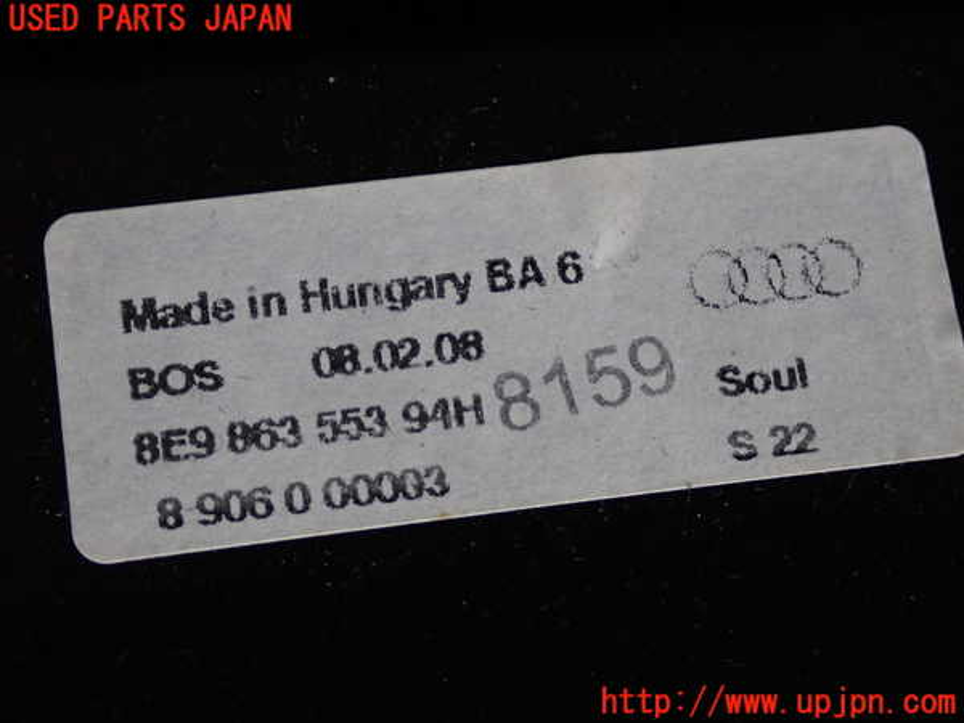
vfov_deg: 21.9
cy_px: 362
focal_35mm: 67
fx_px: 1866
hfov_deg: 29.0
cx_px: 482
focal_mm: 11.88
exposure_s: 1/60
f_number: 3.8
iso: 400
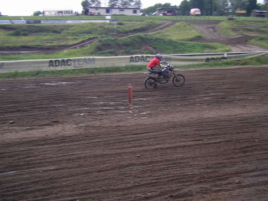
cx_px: 134
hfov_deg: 39.7
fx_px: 372
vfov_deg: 30.3
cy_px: 100
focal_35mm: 48
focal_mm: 7.5
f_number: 3.1
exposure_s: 1/200
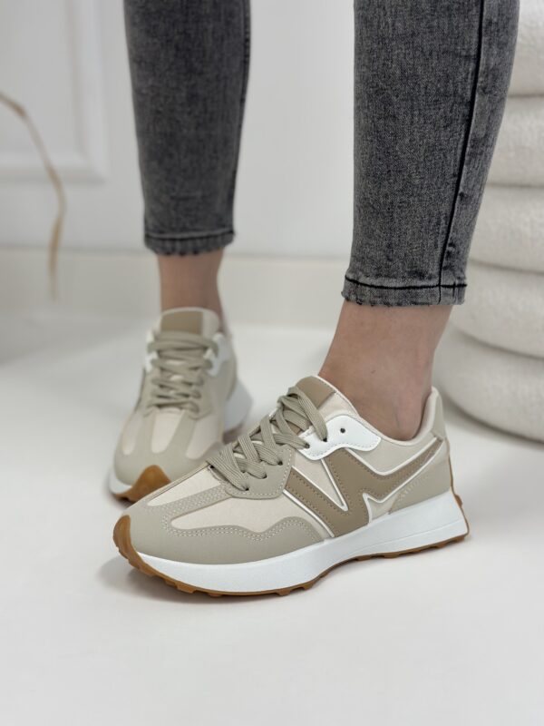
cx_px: 272
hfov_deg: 30.3
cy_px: 363
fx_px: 1006
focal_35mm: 48
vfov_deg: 39.7
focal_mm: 6.86
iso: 125
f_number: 1.78
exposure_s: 1/100
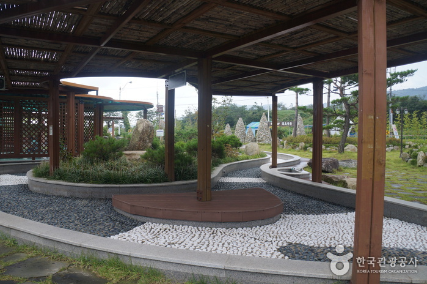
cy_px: 142
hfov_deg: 67.5
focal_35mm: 27
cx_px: 214
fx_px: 320
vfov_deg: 47.8
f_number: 4.5
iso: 200
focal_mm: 18
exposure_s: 1/80
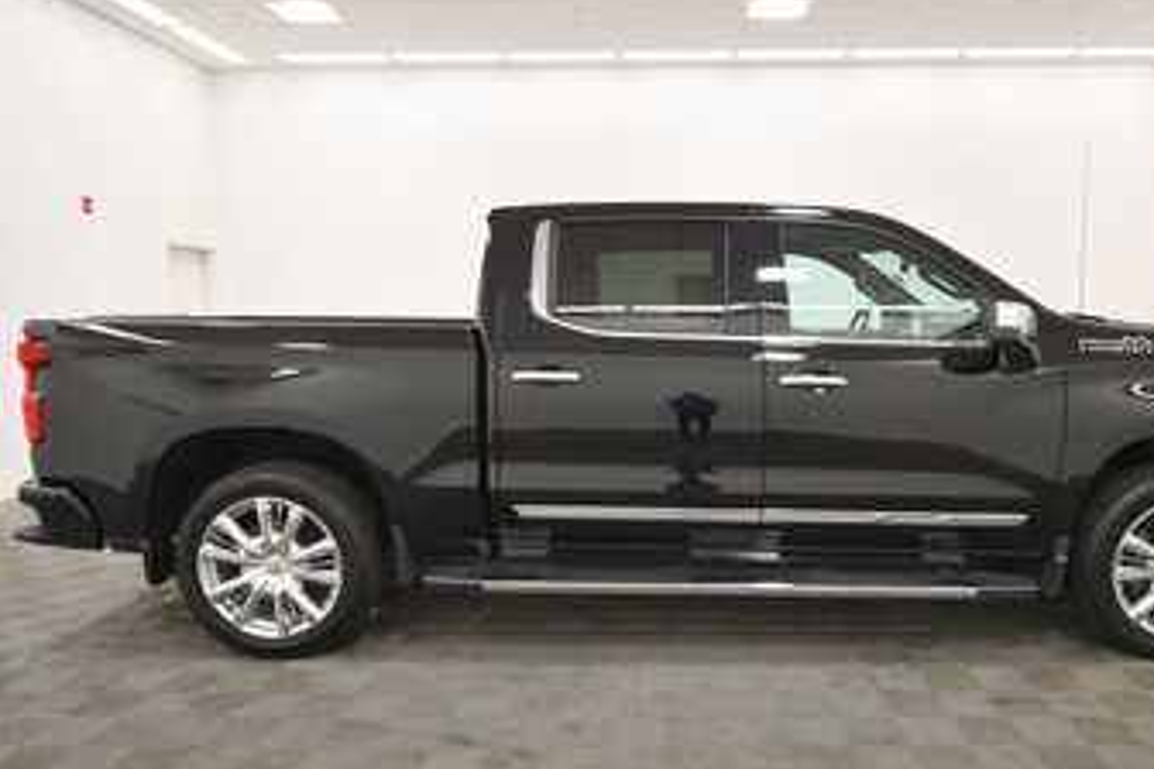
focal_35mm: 25
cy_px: 434
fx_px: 801
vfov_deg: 51.1
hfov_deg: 70.9
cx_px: 683
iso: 800
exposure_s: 1/125
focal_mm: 14
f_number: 5
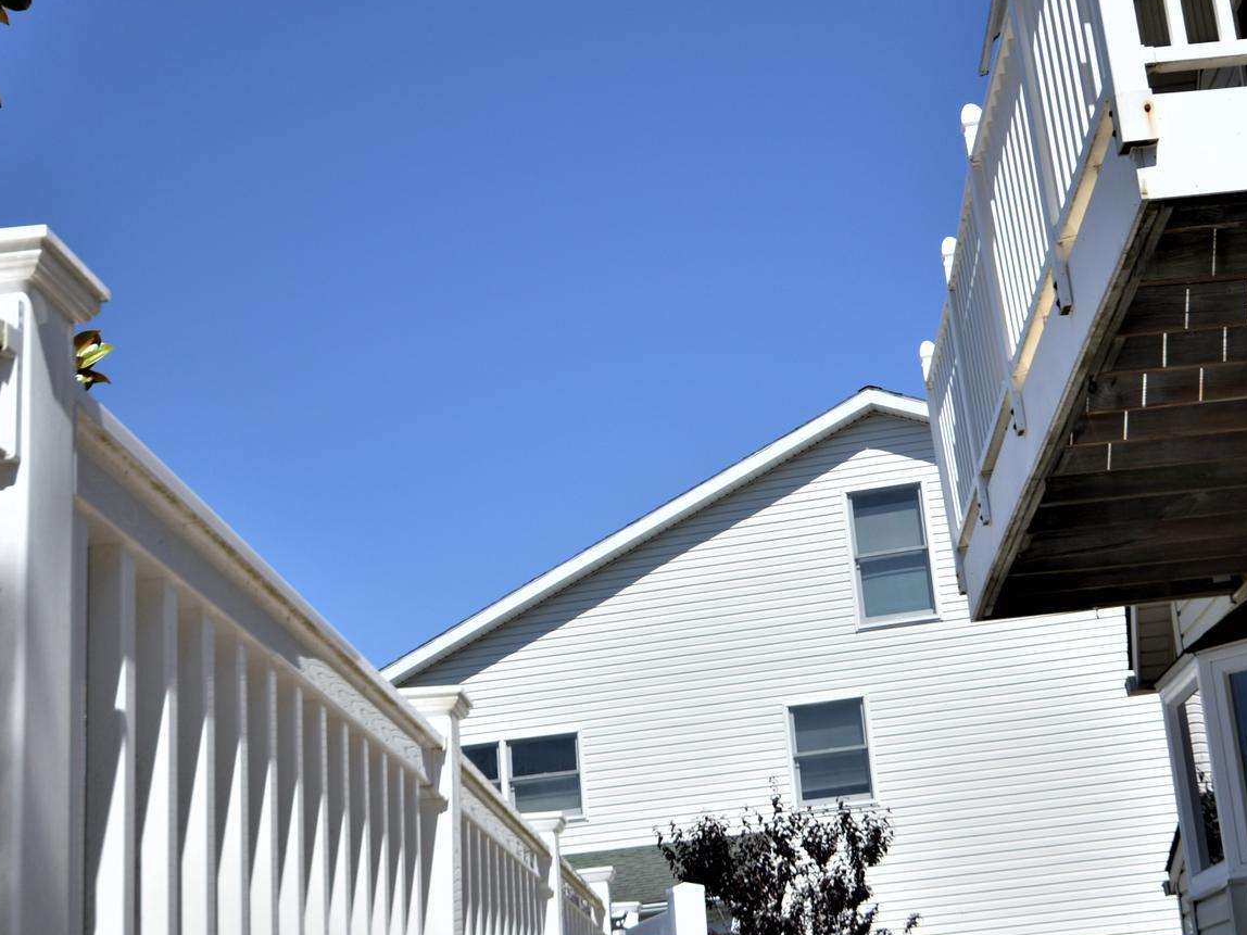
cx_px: 765
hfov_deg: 38.8
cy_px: 502
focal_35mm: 49
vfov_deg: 29.7
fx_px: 1760
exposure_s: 1/500
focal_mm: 19
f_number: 5.6
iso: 100
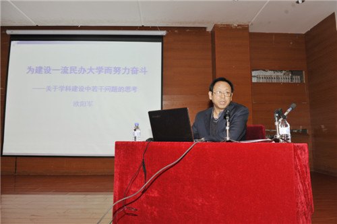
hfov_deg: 69.5
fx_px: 243
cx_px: 168
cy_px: 112
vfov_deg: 49.4
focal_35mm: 26
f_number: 7.1
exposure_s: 1/60
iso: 800
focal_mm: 26
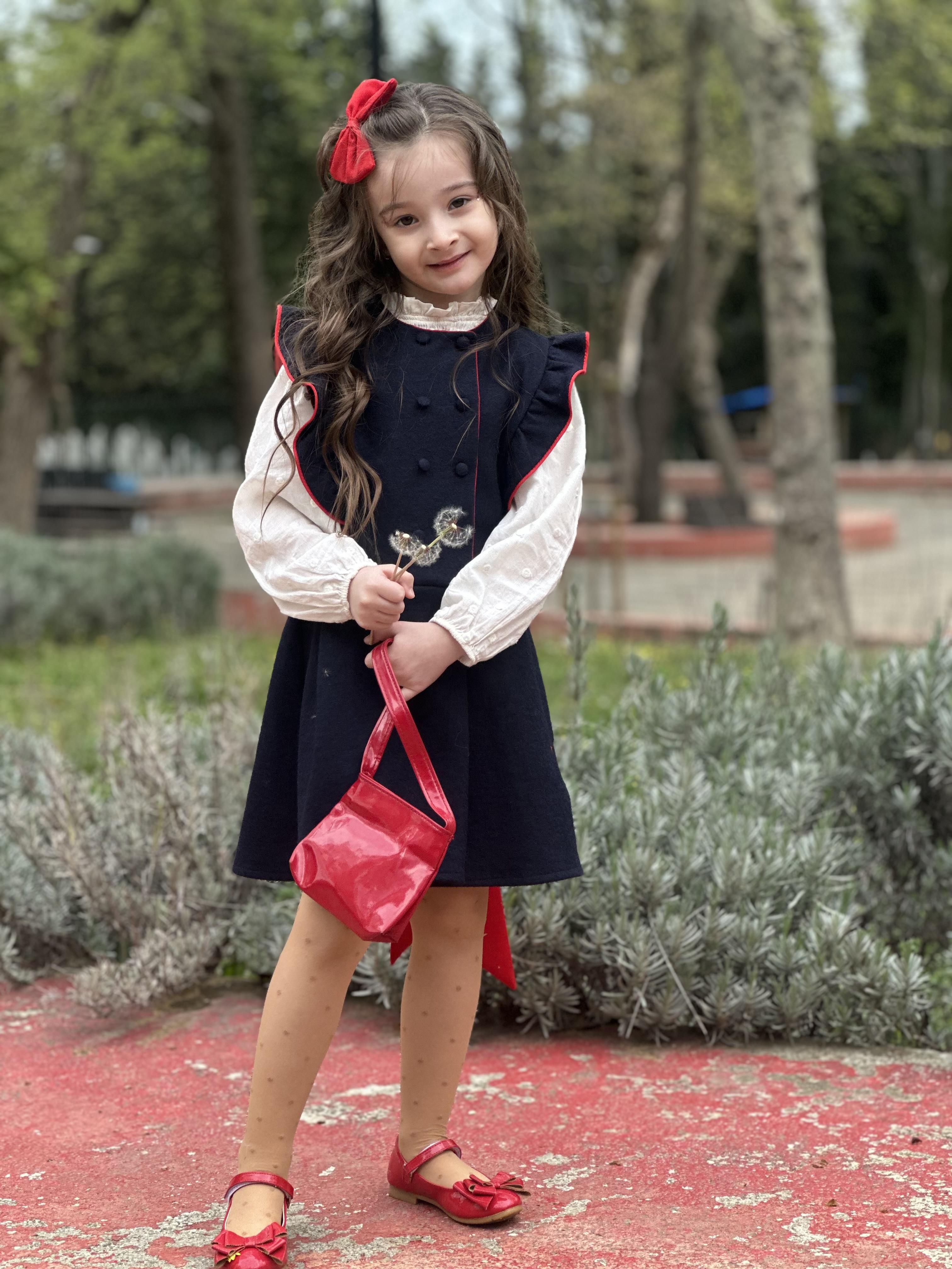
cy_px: 634
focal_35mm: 77
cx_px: 476
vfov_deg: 25.3
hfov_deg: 19.1
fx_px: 2824
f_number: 2.8
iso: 64
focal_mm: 9
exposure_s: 1/121
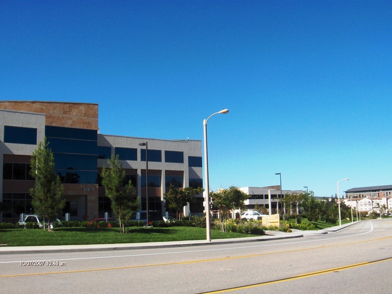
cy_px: 147
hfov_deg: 47.9
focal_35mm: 39
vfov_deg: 36.8
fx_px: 442
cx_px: 196
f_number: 4.8
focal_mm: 8
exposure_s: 1/1190
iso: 100
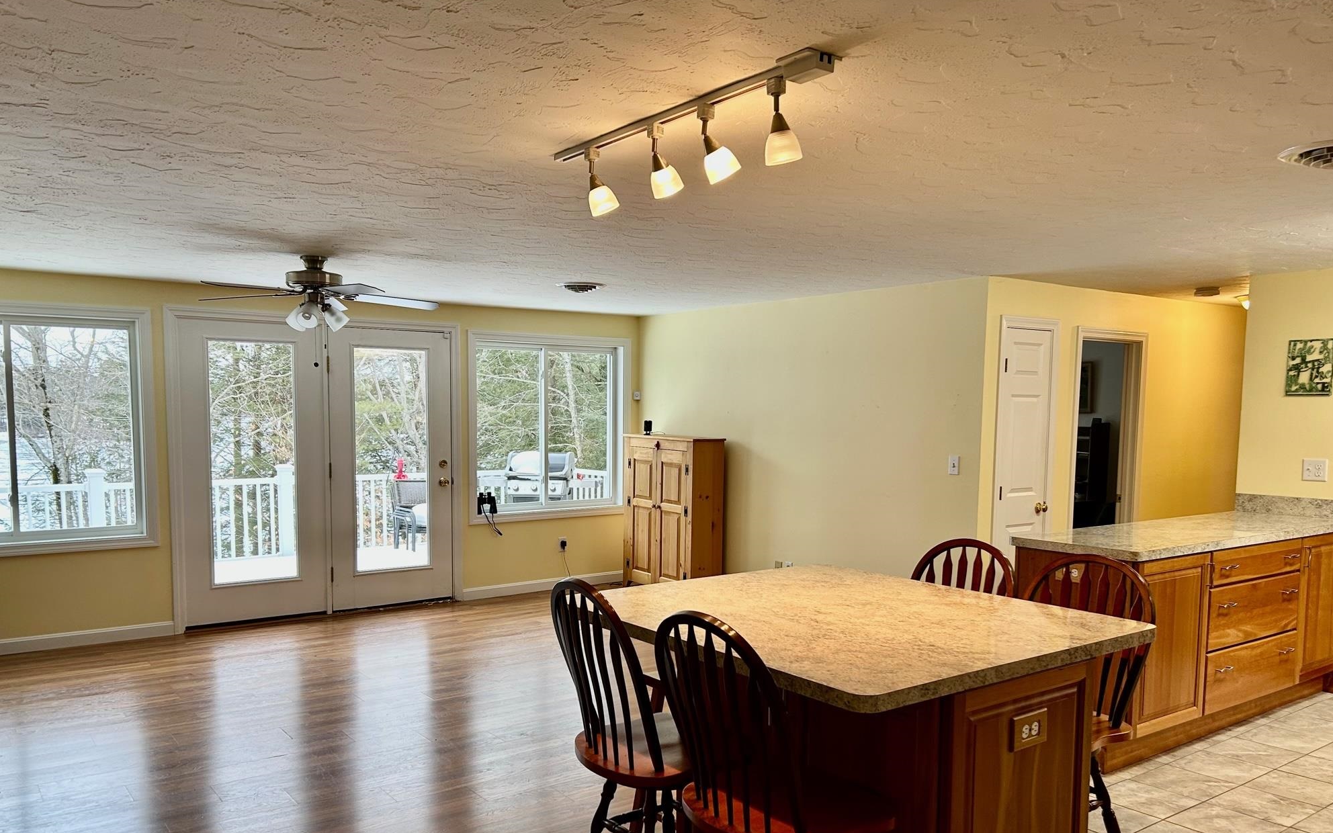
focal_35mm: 28
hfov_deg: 66.5
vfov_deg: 44.4
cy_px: 478
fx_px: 1017
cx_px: 666
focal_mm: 5.7
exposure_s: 1/120
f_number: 1.5
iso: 80
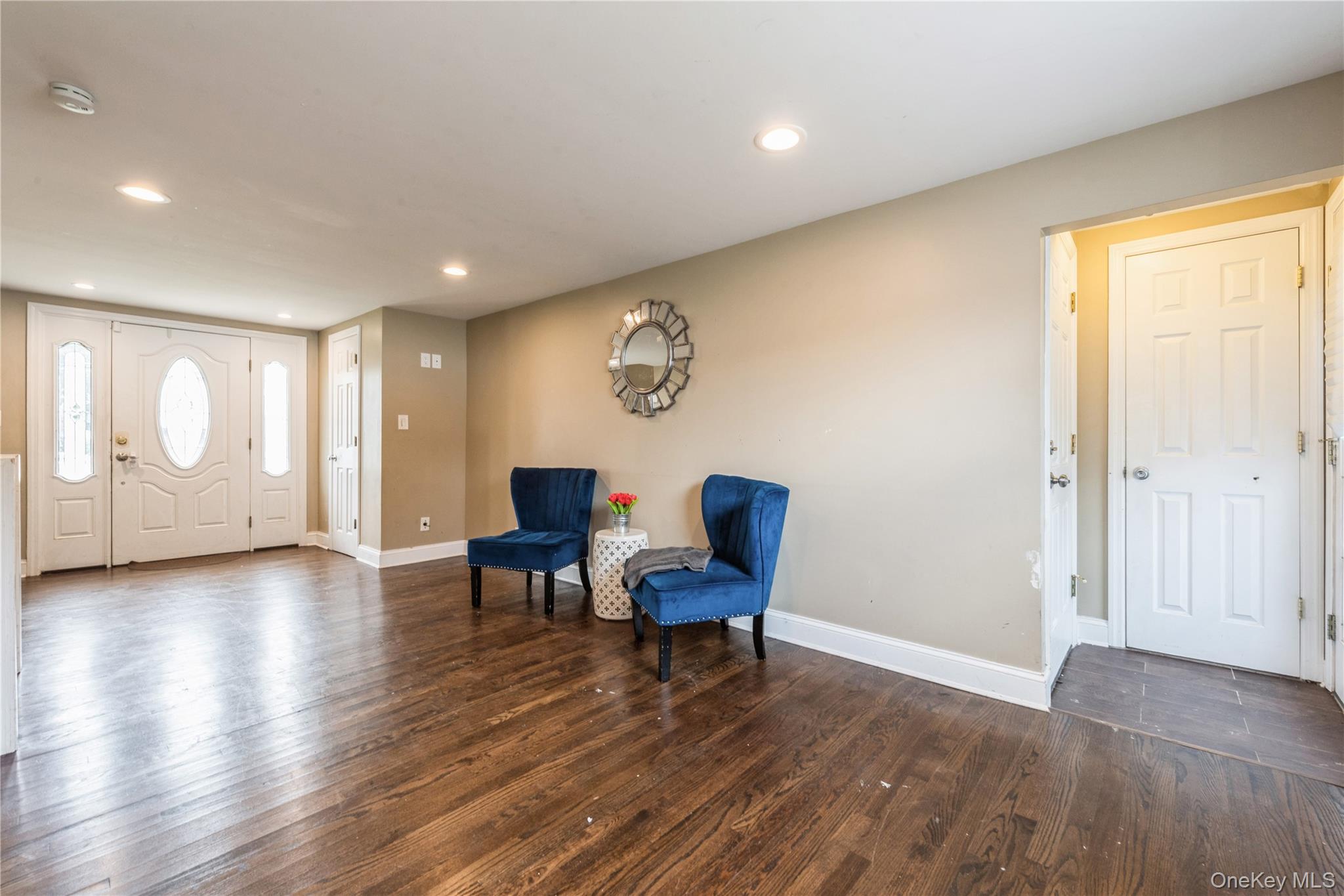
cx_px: 672
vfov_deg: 81.2
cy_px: 448
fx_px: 523
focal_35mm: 14
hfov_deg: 104.3
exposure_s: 1/6
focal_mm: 14
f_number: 11
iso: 400
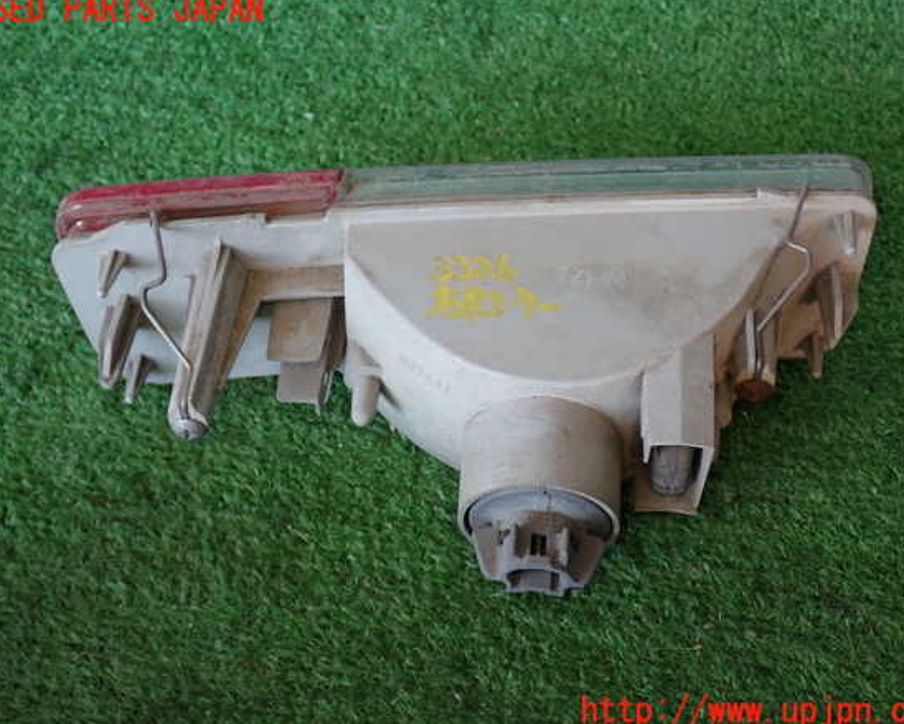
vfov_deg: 32.1
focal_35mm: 47
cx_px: 459
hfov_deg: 39.5
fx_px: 1258
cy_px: 361
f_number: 2.9
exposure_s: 1/50
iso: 200
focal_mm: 7.84
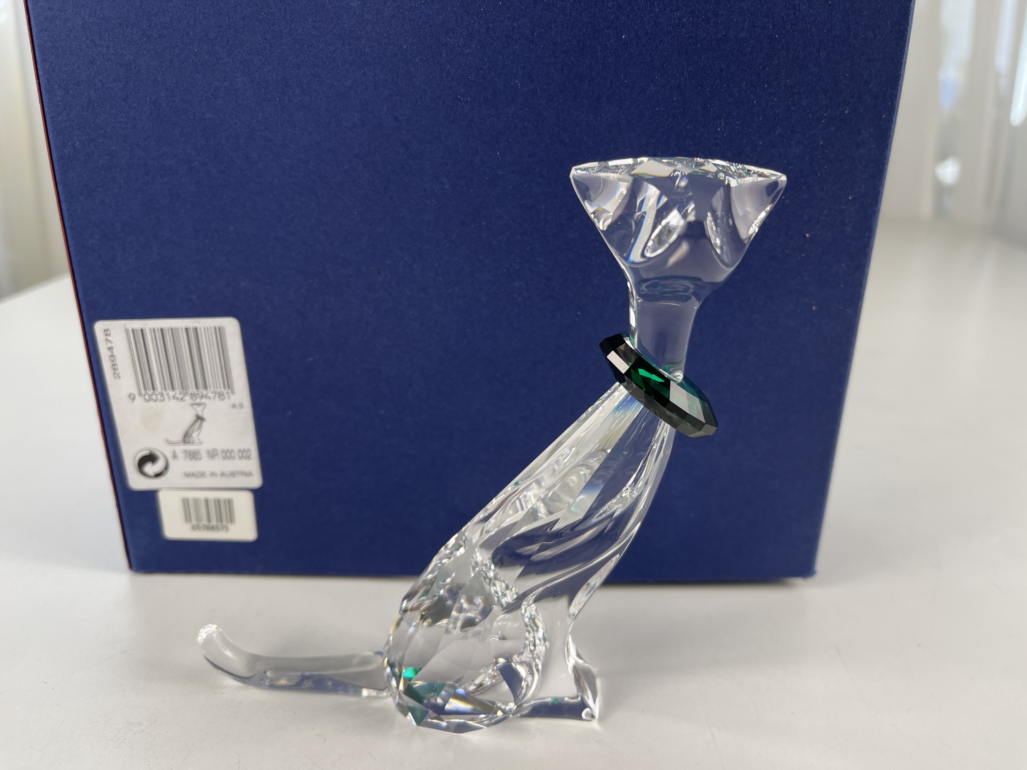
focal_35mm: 25
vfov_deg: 54.9
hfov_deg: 69.4
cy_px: 385
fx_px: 742
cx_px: 514
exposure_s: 1/100
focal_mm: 5.1
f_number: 1.6
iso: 40
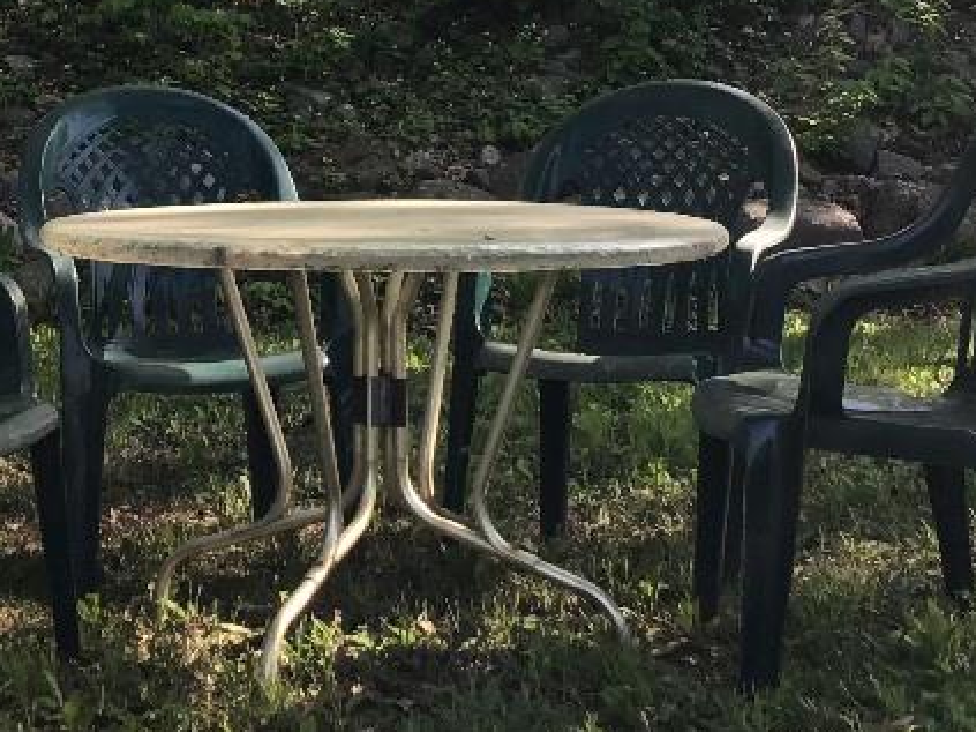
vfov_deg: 18.9
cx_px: 397
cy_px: -69
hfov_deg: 26.0
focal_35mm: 75
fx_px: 2114
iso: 25
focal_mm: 3.3
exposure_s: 1/169
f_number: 2.4
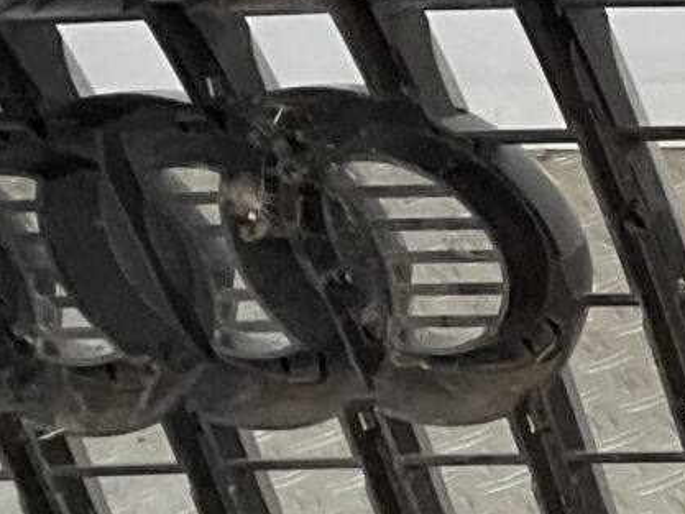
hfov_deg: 9.3
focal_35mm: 178
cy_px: 1094
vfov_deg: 7.9
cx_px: 1917
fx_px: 3523
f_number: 1.8
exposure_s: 1/120
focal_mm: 3
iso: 20
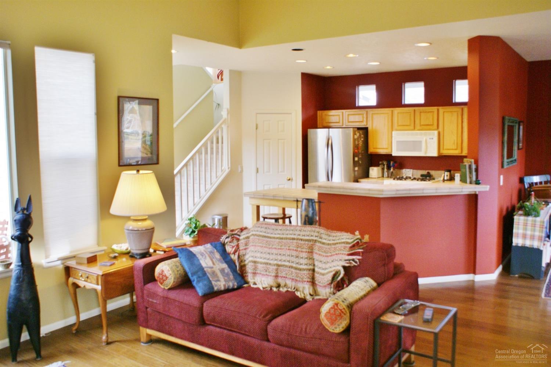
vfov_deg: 43.6
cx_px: 276
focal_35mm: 30
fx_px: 459
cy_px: 184
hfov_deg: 61.9
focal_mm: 20
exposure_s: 1/40
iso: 125
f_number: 4
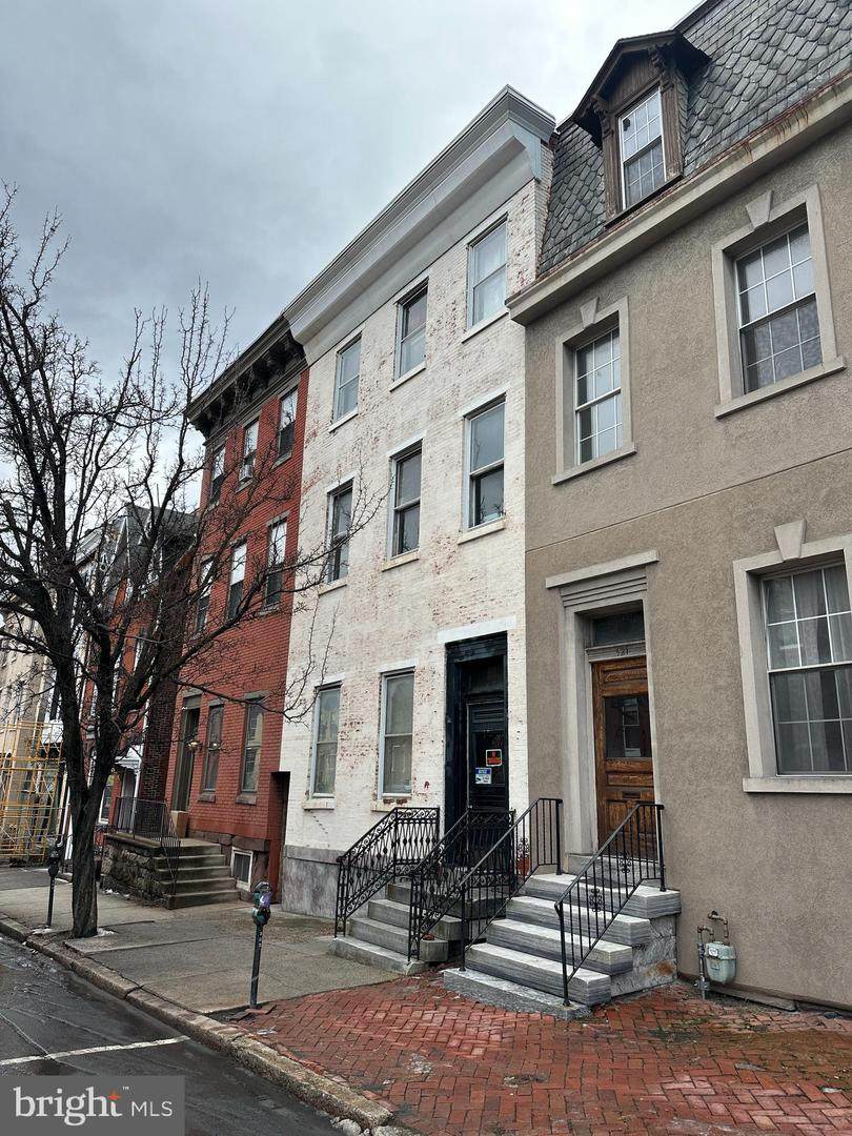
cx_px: 426
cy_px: 568
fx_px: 788
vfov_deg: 71.6
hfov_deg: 56.8
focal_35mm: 24
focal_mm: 6.86
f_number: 1.78
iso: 80
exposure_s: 1/1183
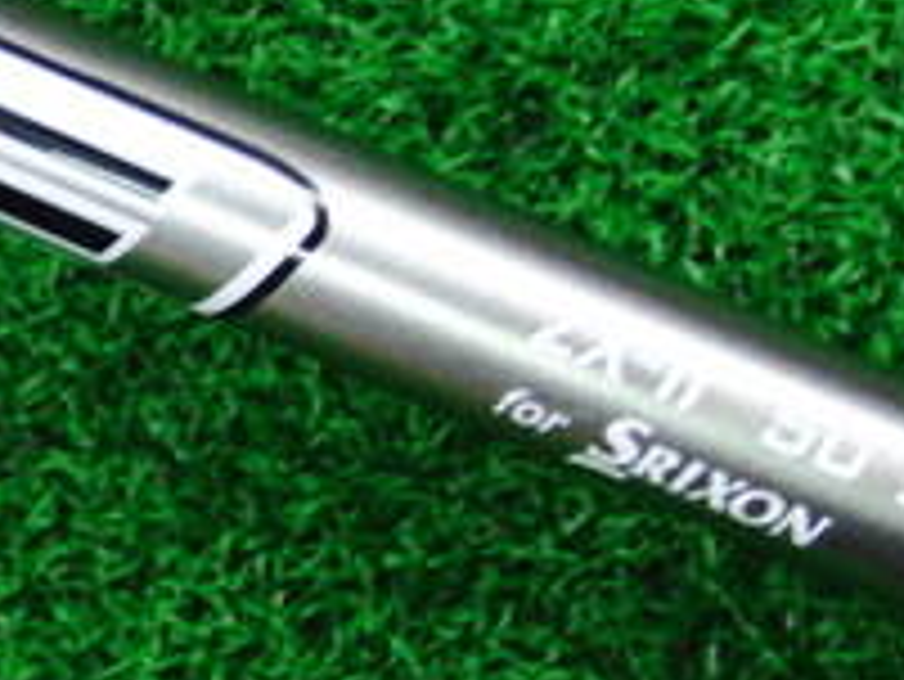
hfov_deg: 16.2
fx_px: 3083
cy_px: 153
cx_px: -76
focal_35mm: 118
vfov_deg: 12.5
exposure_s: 1/40
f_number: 3.6
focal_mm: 6.42
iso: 400
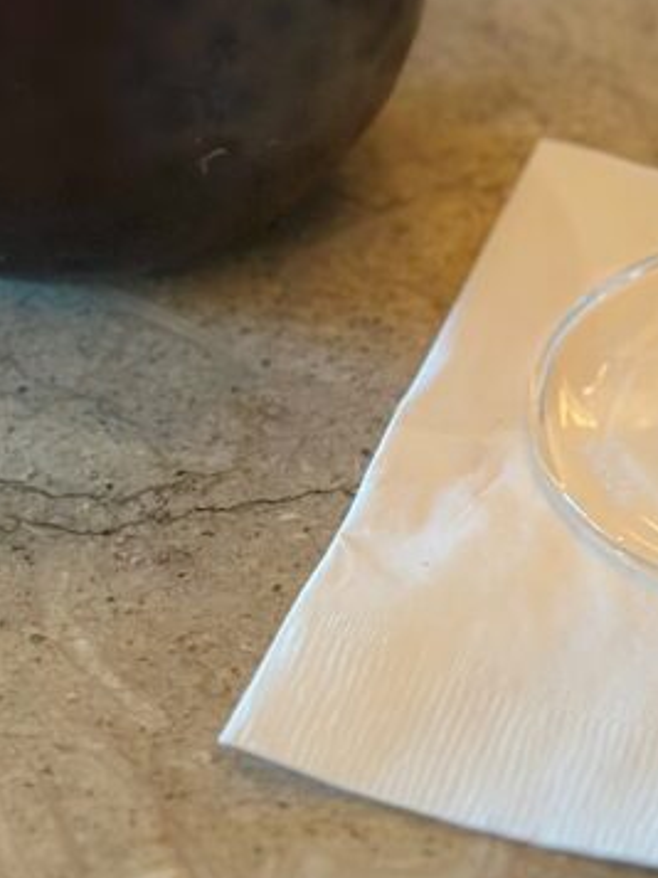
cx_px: 449
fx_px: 3498
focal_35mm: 138
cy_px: -138
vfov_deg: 13.9
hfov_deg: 10.7
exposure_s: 1/40
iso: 250
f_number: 1.78
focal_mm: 6.86
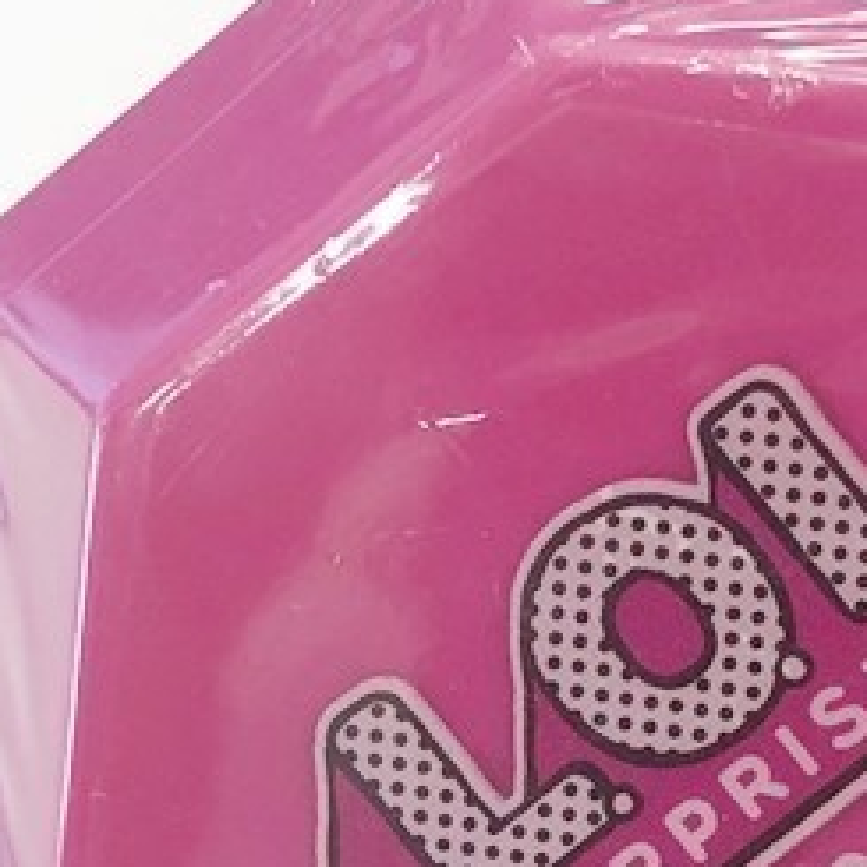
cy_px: 667
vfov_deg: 18.9
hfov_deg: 19.1
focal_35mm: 91
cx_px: 425
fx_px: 2579
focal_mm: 4
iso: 32
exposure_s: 1/30
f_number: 1.8
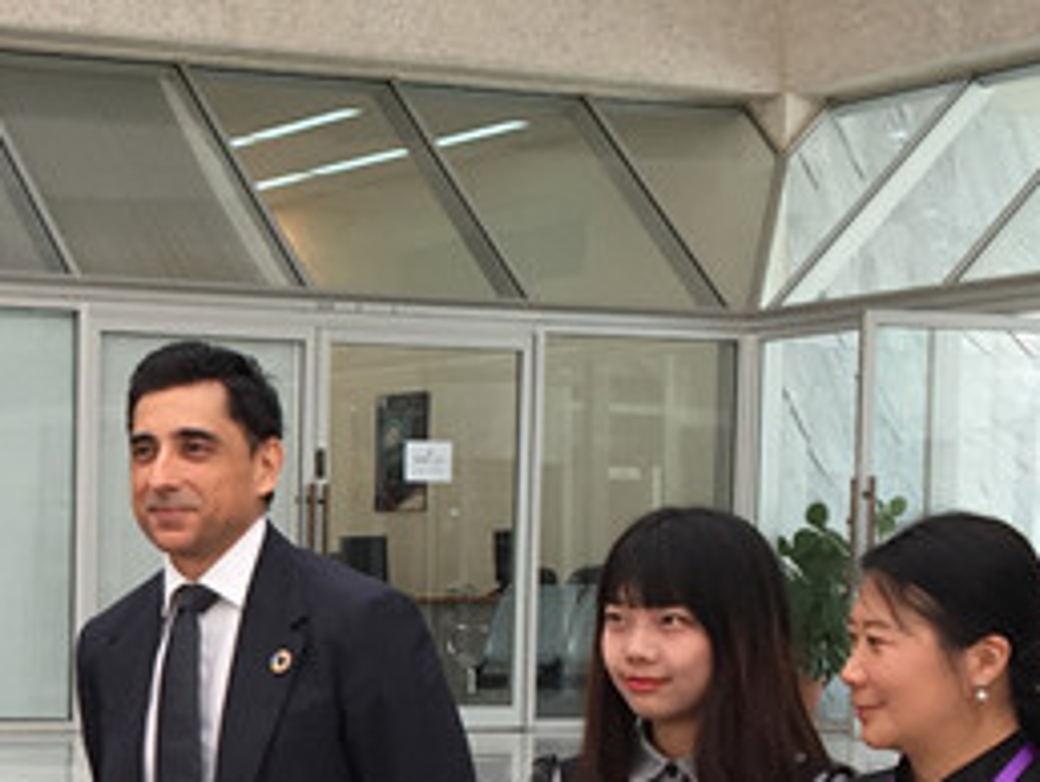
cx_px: -189
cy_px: 869
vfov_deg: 13.2
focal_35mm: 110
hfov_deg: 17.1
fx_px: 3308
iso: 25
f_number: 2.2
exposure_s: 1/60
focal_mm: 4.15
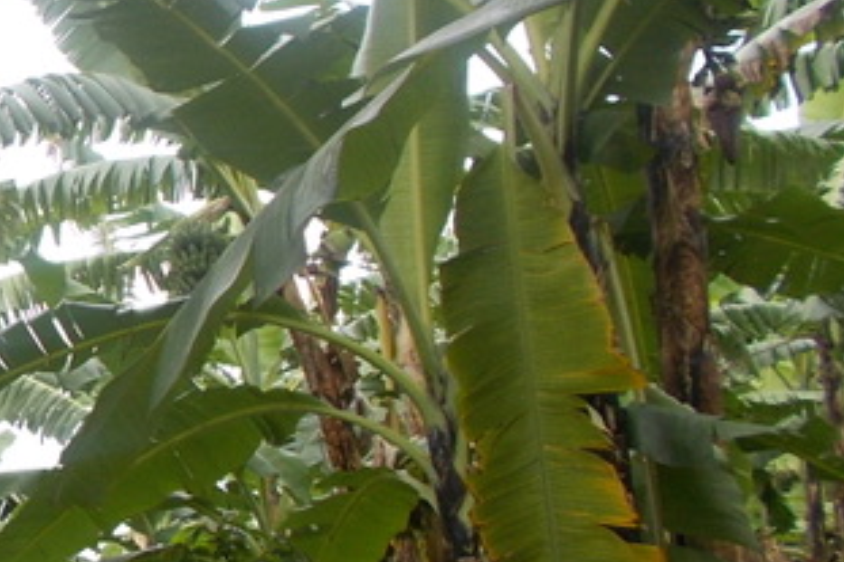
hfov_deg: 19.4
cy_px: 288
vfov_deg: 15.3
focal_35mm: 89
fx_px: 2085
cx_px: -480
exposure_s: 1/250
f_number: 3.2
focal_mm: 4.6
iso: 80
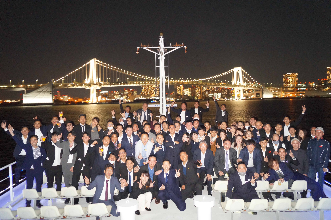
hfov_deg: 67.4
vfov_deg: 47.9
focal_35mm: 27
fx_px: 248
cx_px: 166
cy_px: 110
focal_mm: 18
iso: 2500
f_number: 3.5
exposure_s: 1/6
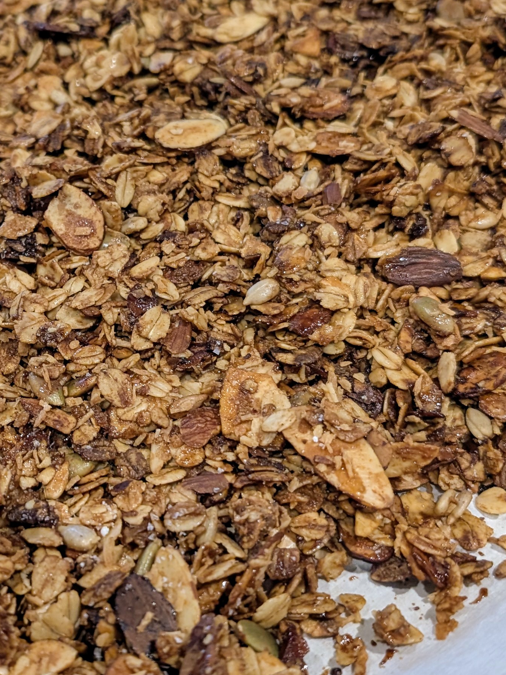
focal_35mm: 55
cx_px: 111
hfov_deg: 26.1
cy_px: 315
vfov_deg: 34.9
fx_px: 1072
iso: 839
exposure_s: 1/120
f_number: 1.68
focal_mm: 6.9
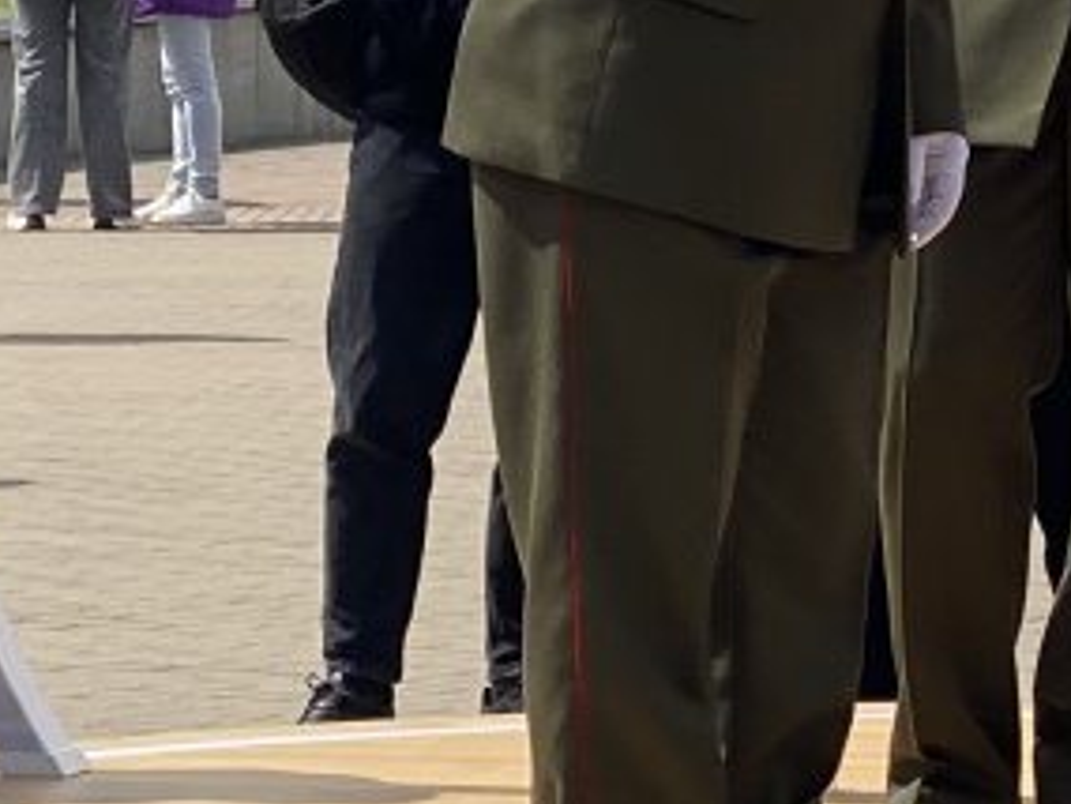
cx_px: 981
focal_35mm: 292
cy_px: -101
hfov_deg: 6.8
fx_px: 9038
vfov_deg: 5.1
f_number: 2
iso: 20
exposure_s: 1/1776
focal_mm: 6
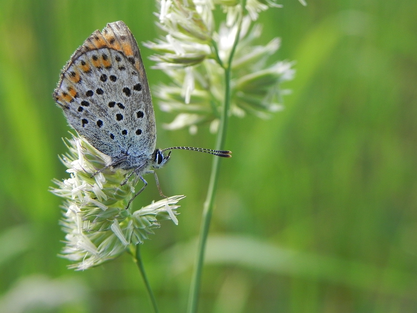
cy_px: 156
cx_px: 208
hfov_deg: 18.7
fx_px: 1265
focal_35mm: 105
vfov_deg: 14.1
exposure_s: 1/176
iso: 160
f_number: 4
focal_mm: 18.8
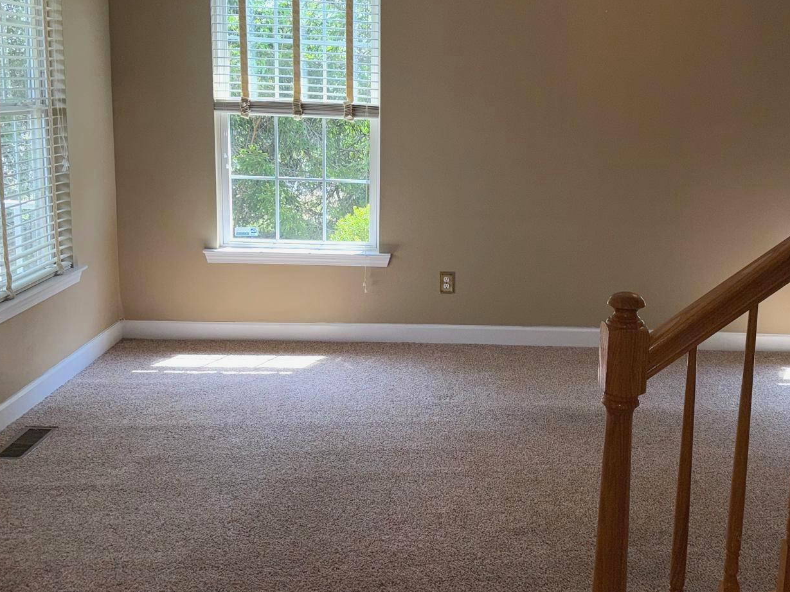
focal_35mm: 40
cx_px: 516
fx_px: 913
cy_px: 241
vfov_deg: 35.9
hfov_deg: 46.2
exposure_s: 1/423
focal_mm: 6.76
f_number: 1.78
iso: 50
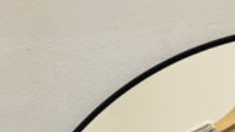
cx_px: 239
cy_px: 319
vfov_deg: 6.3
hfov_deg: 11.6
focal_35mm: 184
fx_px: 1146
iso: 125
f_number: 1.6
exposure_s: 1/33
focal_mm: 5.96
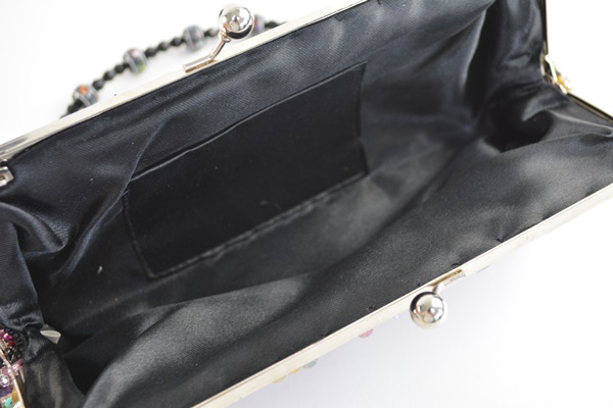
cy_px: 204
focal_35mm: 52
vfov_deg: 25.8
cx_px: 306
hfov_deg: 37.9
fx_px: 894
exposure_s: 1/60
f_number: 5
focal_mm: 35
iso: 720
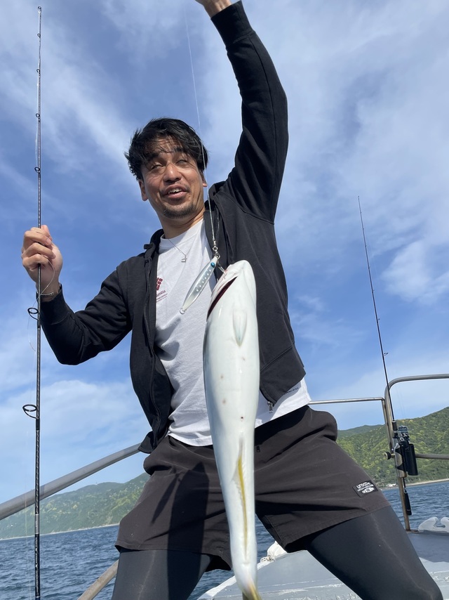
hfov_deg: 53.0
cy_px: 300
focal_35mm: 26
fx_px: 450
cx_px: 224
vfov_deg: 67.3
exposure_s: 1/4464
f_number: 1.6
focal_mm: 4.2
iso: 32
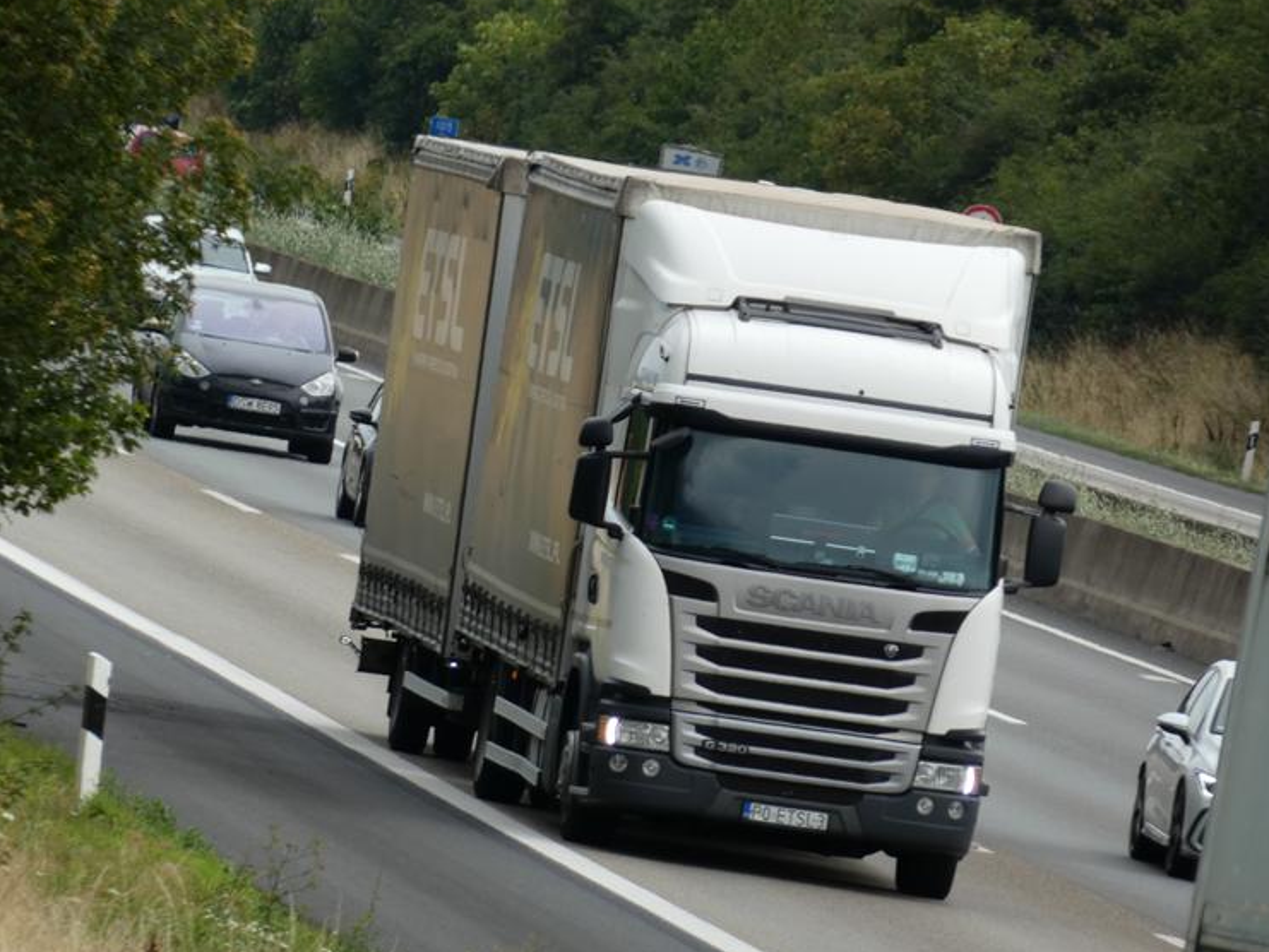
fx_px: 29956
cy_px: 459
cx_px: 656
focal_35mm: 817
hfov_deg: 2.4
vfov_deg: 1.8
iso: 80
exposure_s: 1/200
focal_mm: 135.6
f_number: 5.6
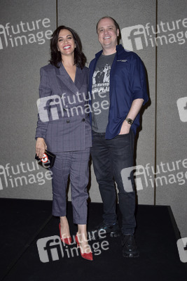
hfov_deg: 38.9
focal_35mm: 34
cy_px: 140
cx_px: 94
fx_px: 265
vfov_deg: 55.8
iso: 500
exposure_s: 1/250
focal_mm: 34
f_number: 6.3
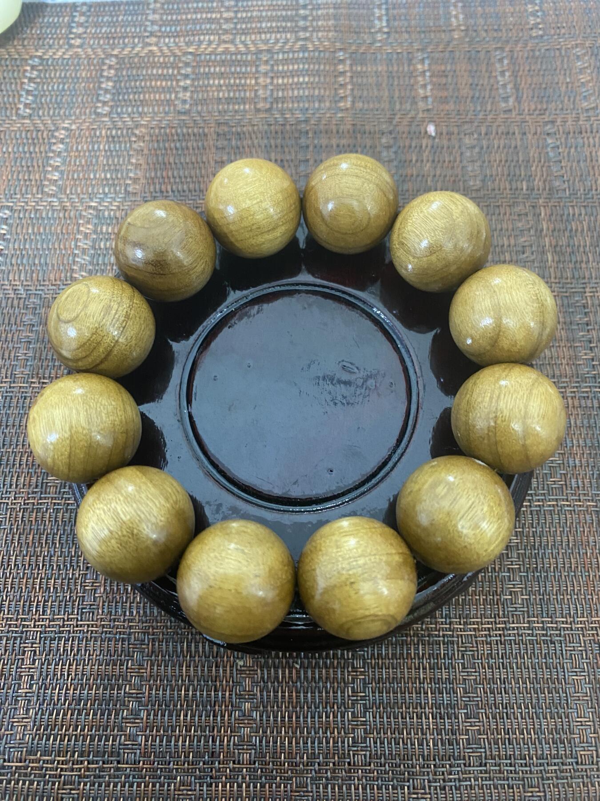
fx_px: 601
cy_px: 400
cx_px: 300
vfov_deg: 67.3
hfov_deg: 53.1
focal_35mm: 26
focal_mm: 4.25
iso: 500
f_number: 1.8
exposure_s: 1/25
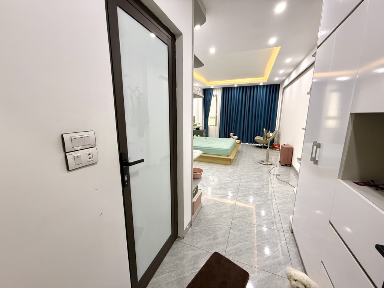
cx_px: 192
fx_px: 155
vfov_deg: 85.7
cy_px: 144
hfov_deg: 102.1
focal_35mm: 14
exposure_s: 1/50
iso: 200
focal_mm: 2.22
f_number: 2.2
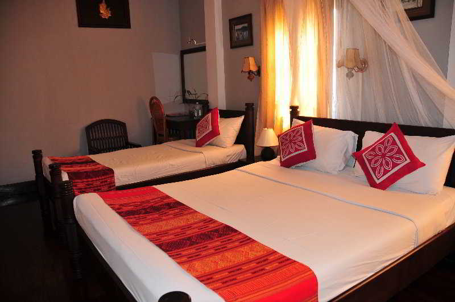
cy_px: 151
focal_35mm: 27
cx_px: 228
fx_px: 341
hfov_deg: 67.5
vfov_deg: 47.8
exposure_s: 1/15
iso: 200
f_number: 3.5
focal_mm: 18
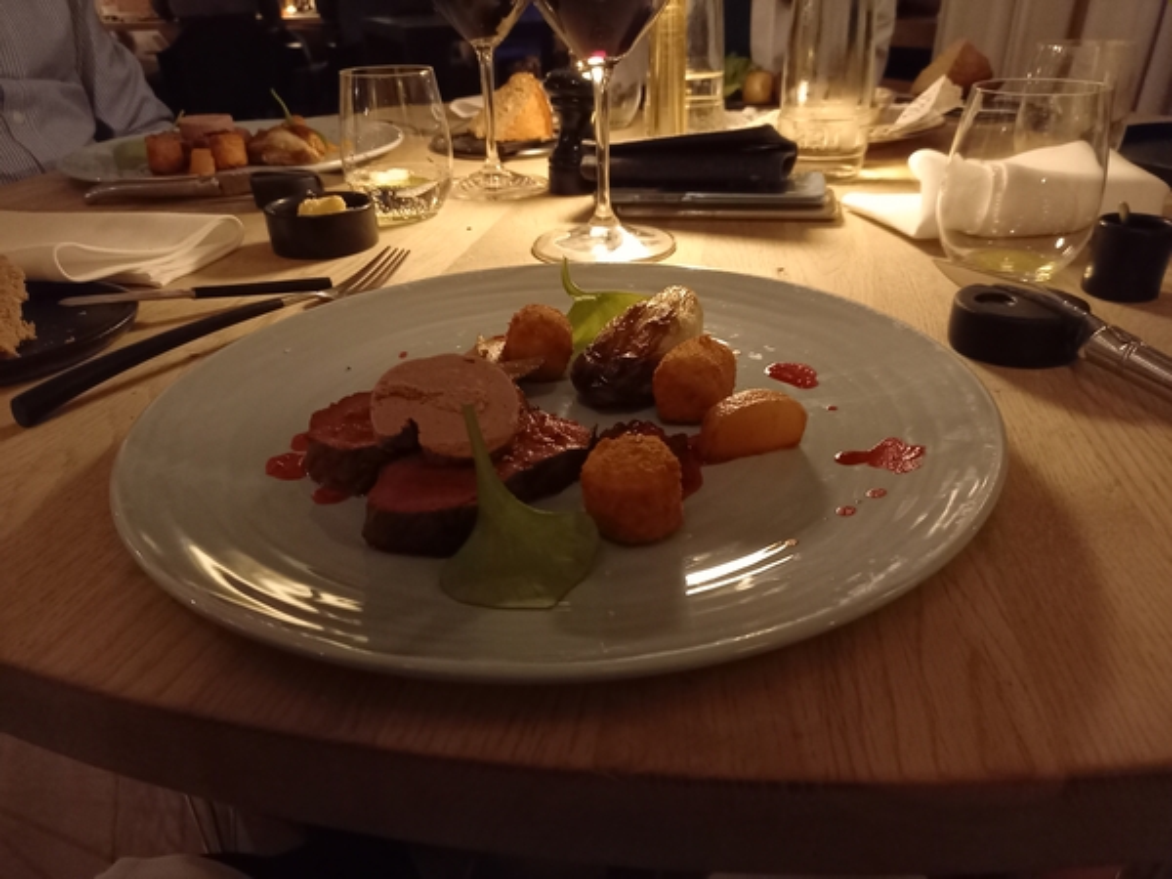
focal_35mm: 25
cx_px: 586
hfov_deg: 69.4
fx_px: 846
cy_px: 440
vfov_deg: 54.9
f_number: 1.8
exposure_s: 1/20
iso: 1000
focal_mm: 4.65
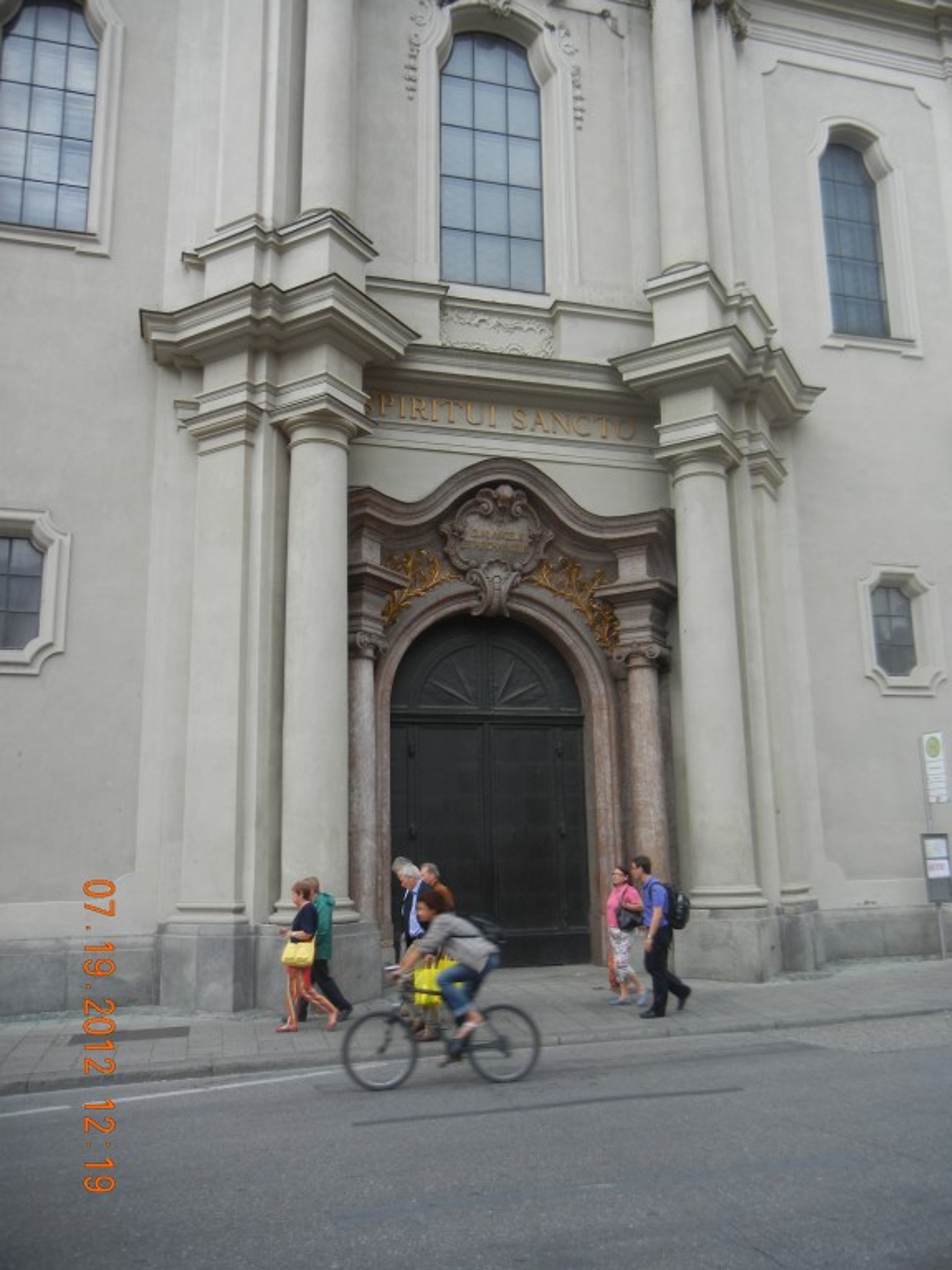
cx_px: 476
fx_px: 1100
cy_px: 635
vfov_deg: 60.0
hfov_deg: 46.8
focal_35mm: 30
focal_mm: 5.4
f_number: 3.5
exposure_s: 1/61.2
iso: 160
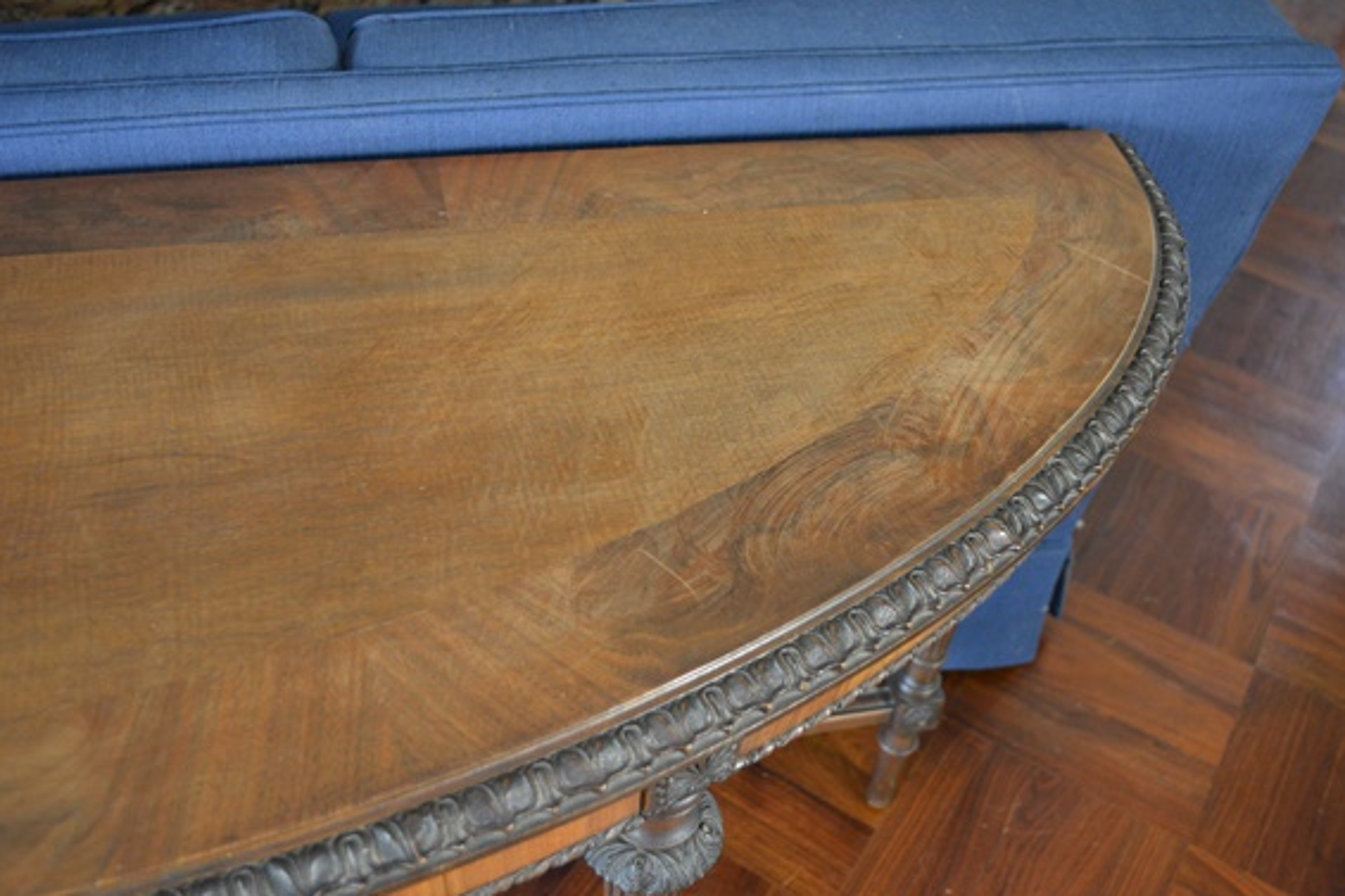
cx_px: 692
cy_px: 442
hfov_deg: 54.4
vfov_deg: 37.8
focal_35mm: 35
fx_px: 1307
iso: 2000
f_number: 4
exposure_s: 1/30
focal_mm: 22
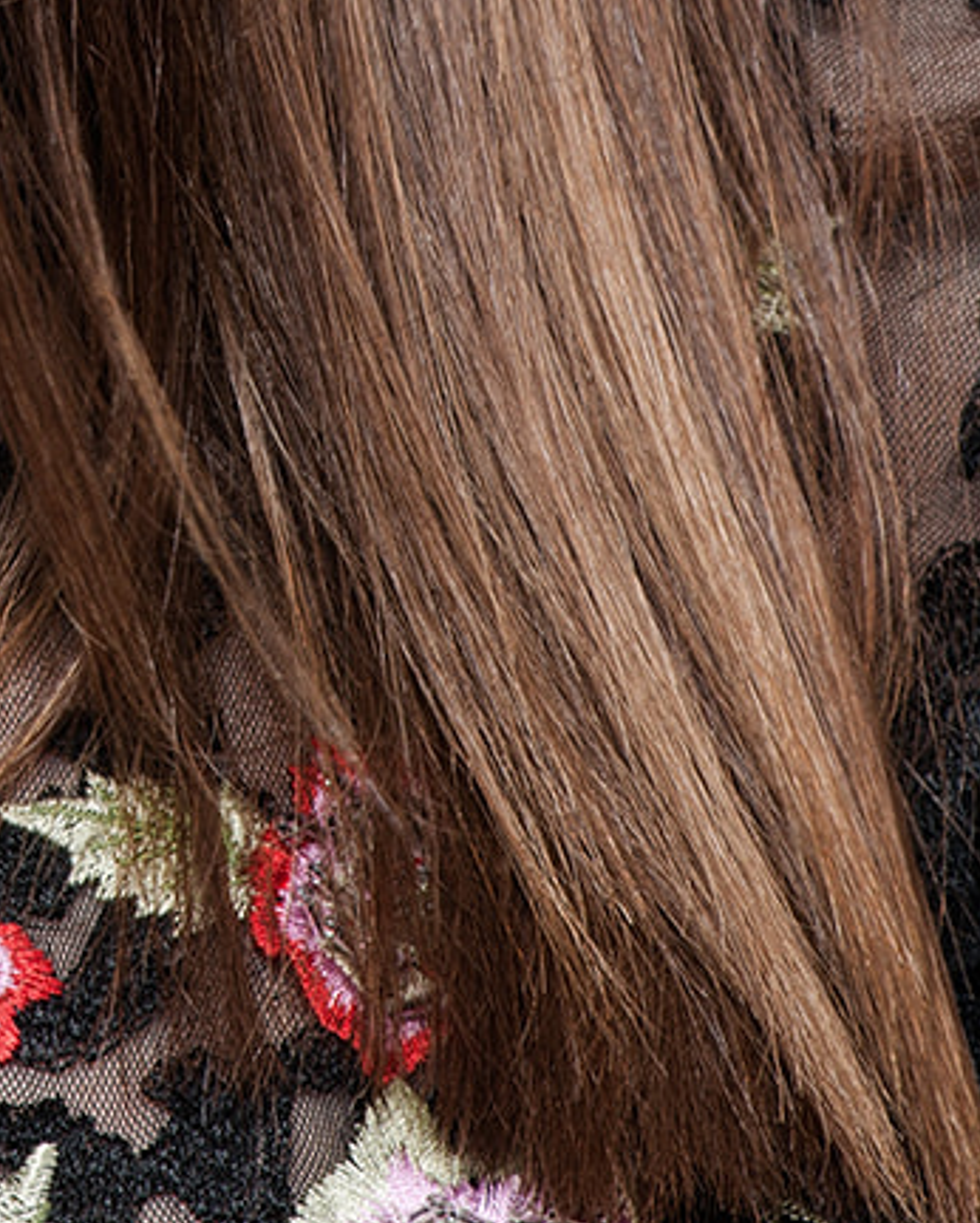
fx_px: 13224
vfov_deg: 5.2
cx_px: -421
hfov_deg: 4.2
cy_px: -773
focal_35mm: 365
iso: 100
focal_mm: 105
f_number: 18
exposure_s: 1/160
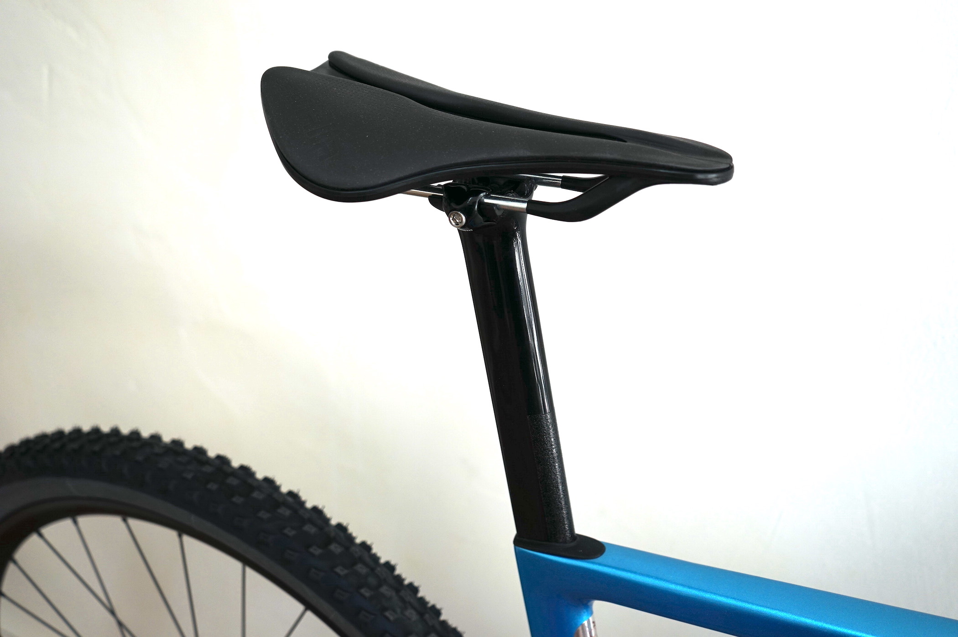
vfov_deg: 36.8
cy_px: 318
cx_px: 479
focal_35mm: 36
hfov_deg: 53.2
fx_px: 957
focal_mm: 36
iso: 250
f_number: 4.5
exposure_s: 1/160
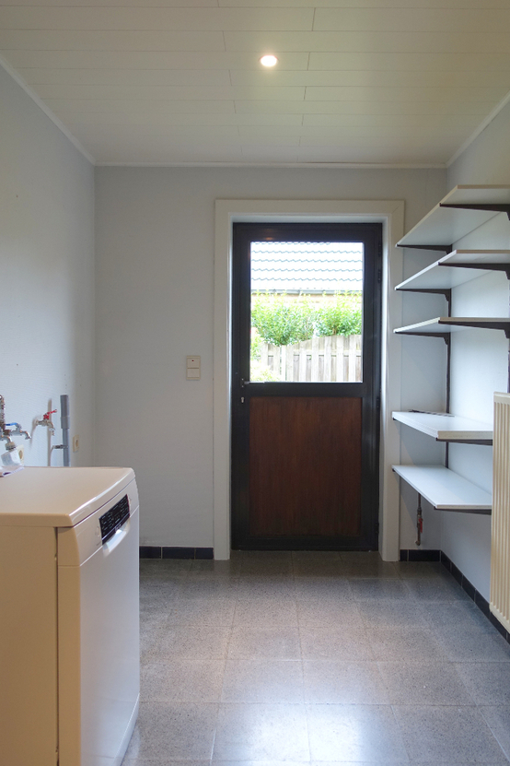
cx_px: 269
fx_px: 552
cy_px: 378
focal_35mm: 26
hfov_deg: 49.5
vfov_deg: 69.4
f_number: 2.2
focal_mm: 8.8
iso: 125
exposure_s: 1/30
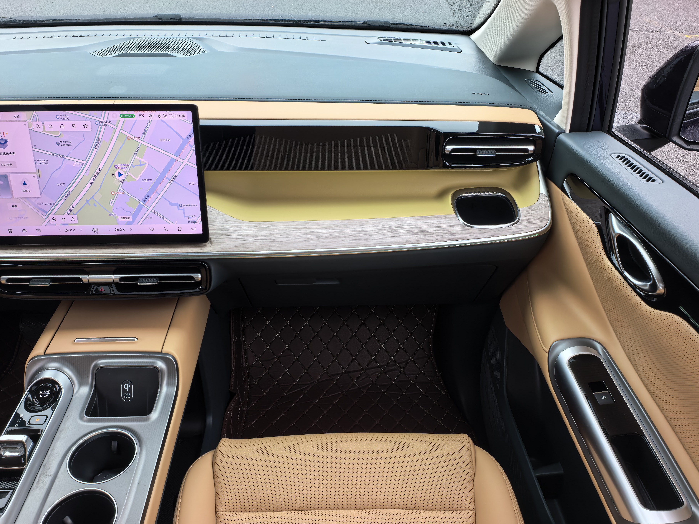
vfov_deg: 51.3
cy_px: 281
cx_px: 339
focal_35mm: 27
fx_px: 545
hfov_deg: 65.3
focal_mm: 6.98
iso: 125
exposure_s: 1/50
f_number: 4
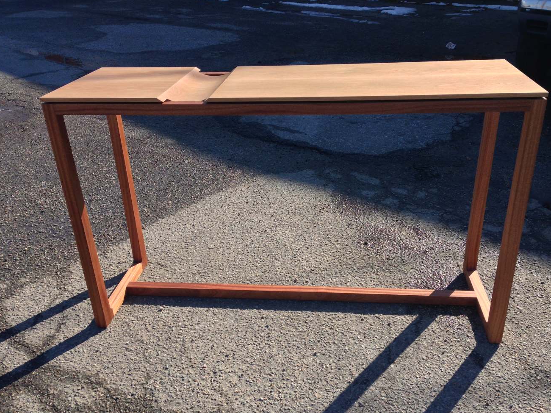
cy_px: 211
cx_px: 282
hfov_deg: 54.0
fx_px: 541
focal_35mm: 34
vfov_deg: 41.8
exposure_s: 1/968
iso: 50
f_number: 2.4
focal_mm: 4.12
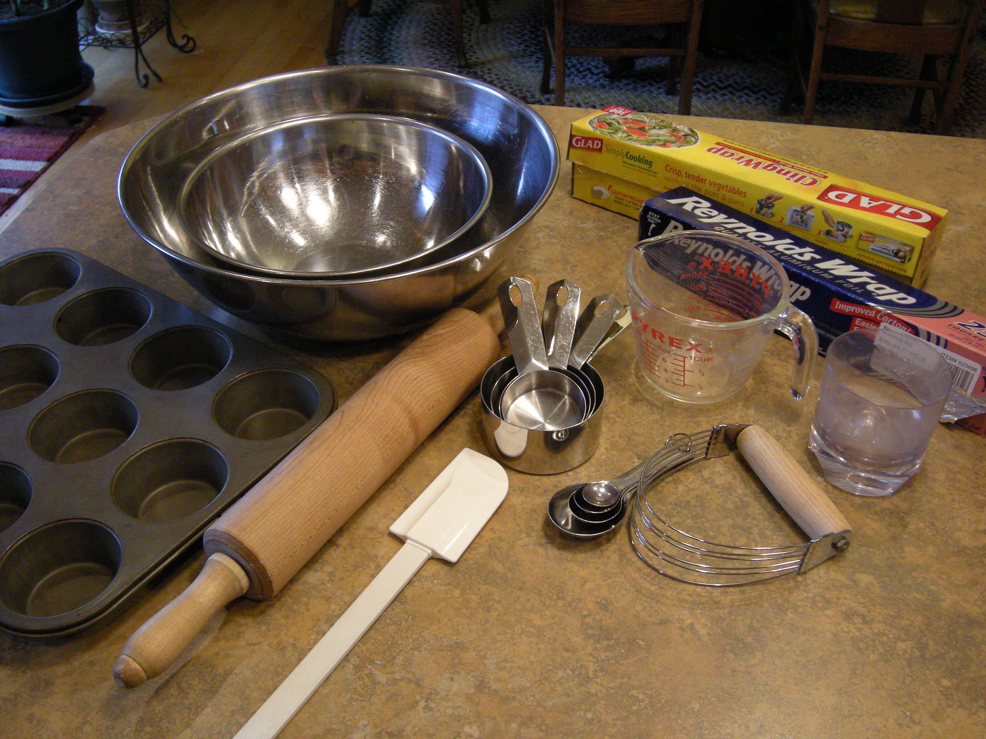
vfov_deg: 37.7
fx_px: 1082
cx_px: 493
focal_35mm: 38
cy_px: 370
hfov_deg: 49.0
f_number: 3.2
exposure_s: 1/56.4
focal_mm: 6.3
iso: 322
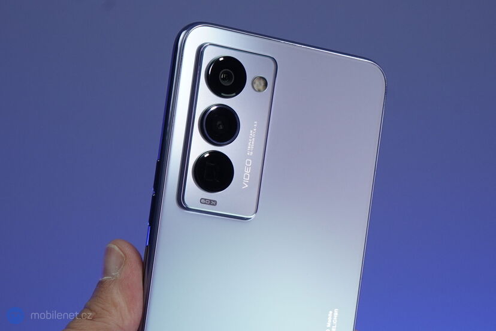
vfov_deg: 27.0
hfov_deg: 39.6
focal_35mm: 50
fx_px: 689
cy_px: 166
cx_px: 248
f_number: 8
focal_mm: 50
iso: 800
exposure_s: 1/160
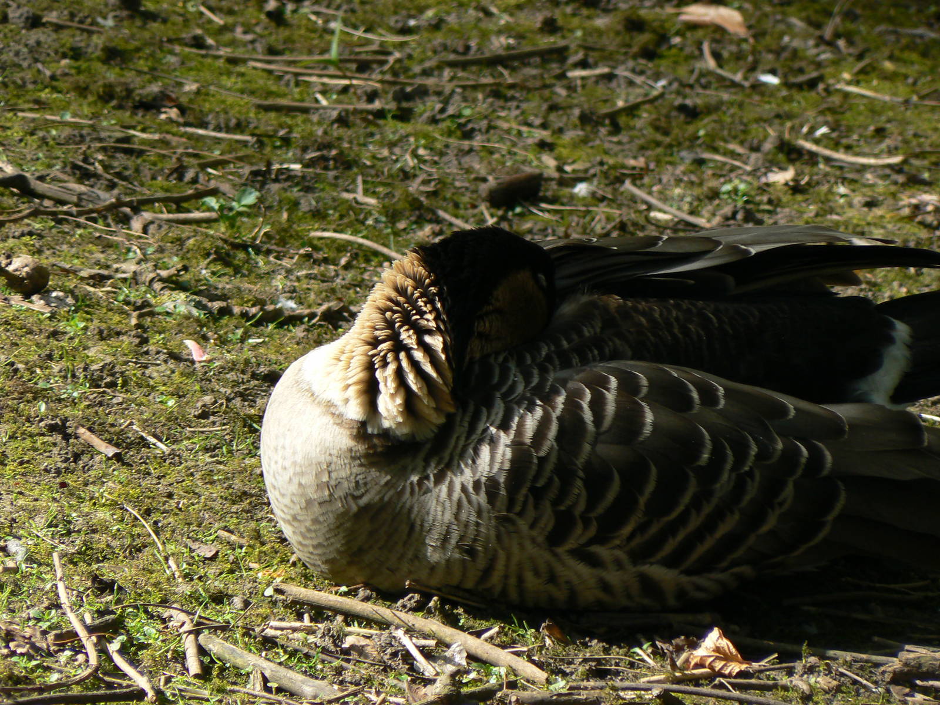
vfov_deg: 3.4
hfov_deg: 4.6
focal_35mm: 432
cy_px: 352
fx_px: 11731
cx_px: 470
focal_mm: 72
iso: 80
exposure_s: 1/160
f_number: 5.6
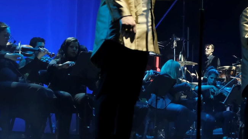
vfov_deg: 11.6
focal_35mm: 103
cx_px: 238
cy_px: -6
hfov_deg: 20.2
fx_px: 677
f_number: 2.8
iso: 2500
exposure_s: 1/125
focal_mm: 26.6
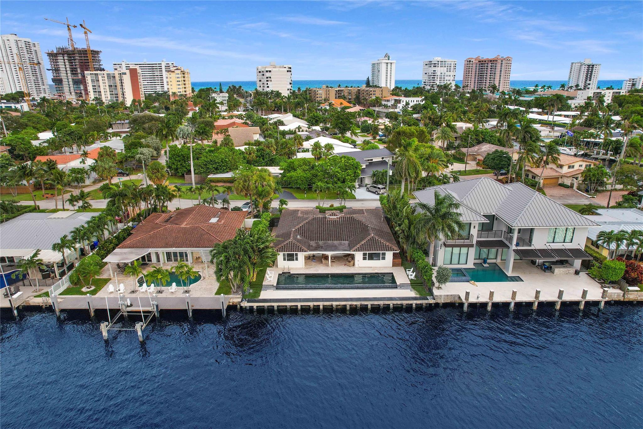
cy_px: 214
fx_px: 393
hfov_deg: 78.6
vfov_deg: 57.2
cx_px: 322
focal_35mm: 22
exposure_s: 1/100
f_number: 2.8
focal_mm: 8.38
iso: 100
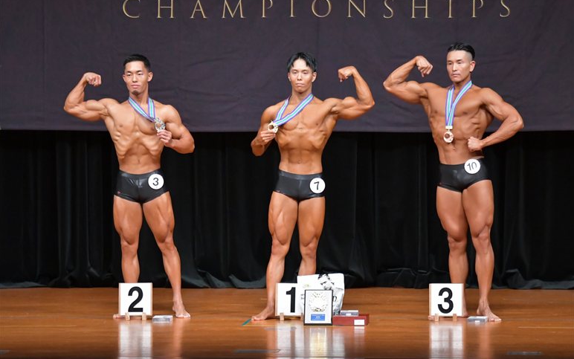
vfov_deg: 5.7
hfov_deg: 9.1
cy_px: 178
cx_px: 287
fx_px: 3599
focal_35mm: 230
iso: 5000
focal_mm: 150
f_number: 5.6
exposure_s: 1/400
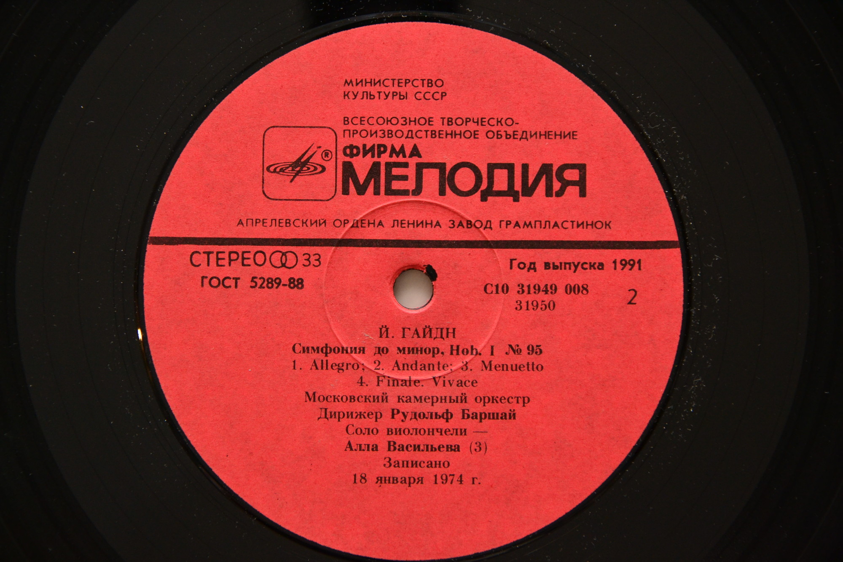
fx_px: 2458
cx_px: 422
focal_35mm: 105
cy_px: 281
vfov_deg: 13.0
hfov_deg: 19.5
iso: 800
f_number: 7.1
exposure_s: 1/200
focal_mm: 70
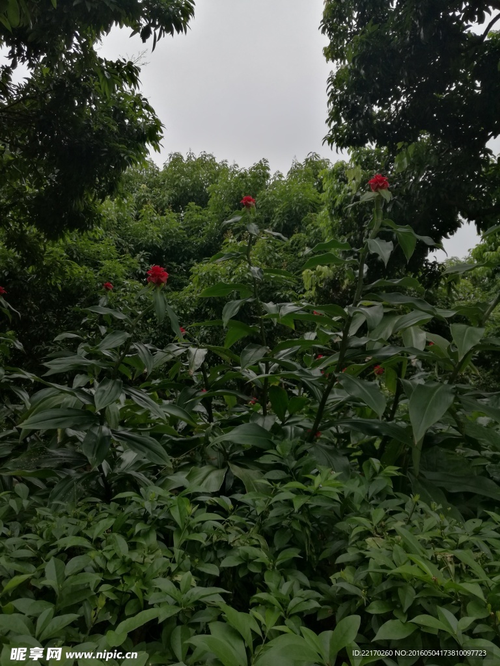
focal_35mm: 27
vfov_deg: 65.3
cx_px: 250
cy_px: 333
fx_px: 520
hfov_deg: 51.4
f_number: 2
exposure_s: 1/617
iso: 50
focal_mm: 4.04
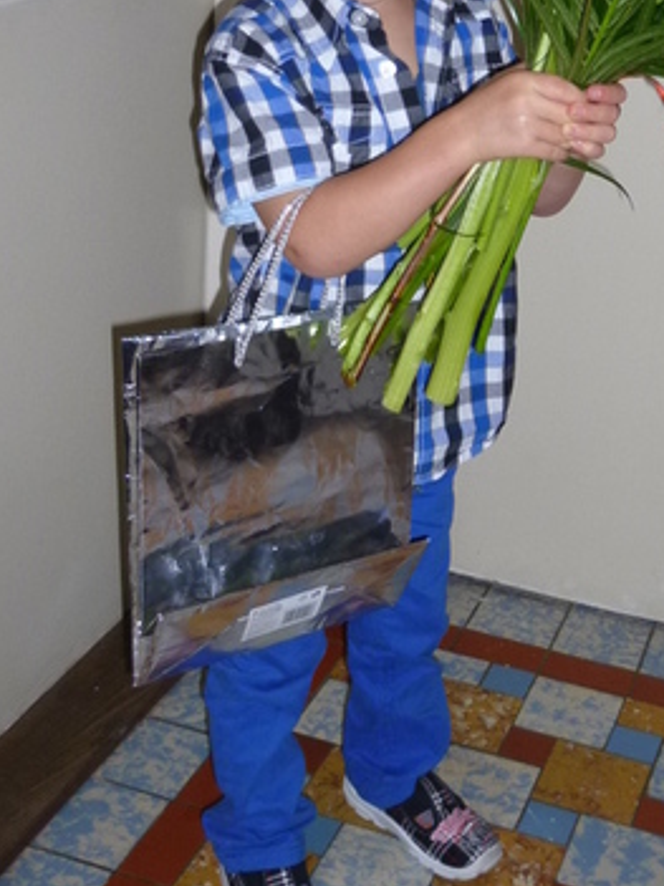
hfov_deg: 25.0
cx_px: 583
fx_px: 1459
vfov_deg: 33.3
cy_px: 252
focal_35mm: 57
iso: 100
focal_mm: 4.5
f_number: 3.1
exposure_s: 1/60
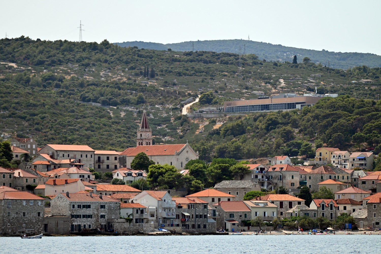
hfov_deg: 10.3
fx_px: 2117
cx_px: 190
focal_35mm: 200
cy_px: 127
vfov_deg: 6.9
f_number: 5.3
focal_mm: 200
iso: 250
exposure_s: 1/2500
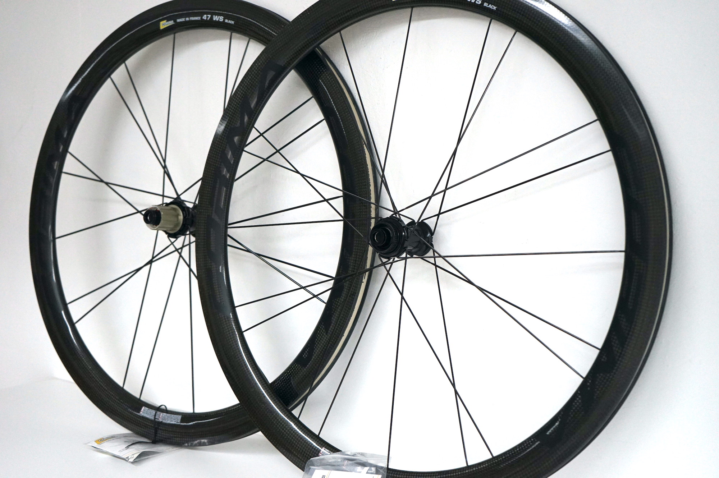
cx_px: 360
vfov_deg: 28.0
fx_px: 958
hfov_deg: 41.1
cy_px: 239
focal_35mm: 48
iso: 2000
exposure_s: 1/160
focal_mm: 48
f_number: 4.5
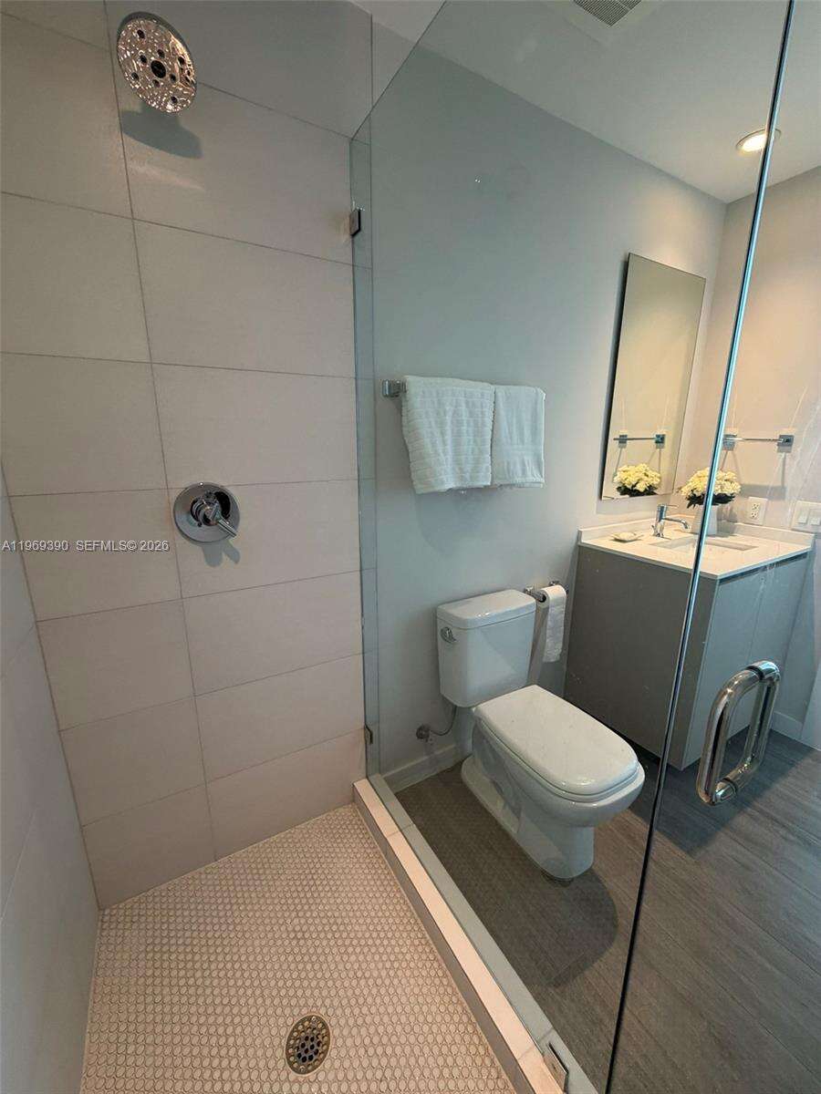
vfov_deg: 102.1
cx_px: 410
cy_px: 547
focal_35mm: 14
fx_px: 443
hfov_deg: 85.7
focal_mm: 2.22
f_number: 2.2
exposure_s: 1/60
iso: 200
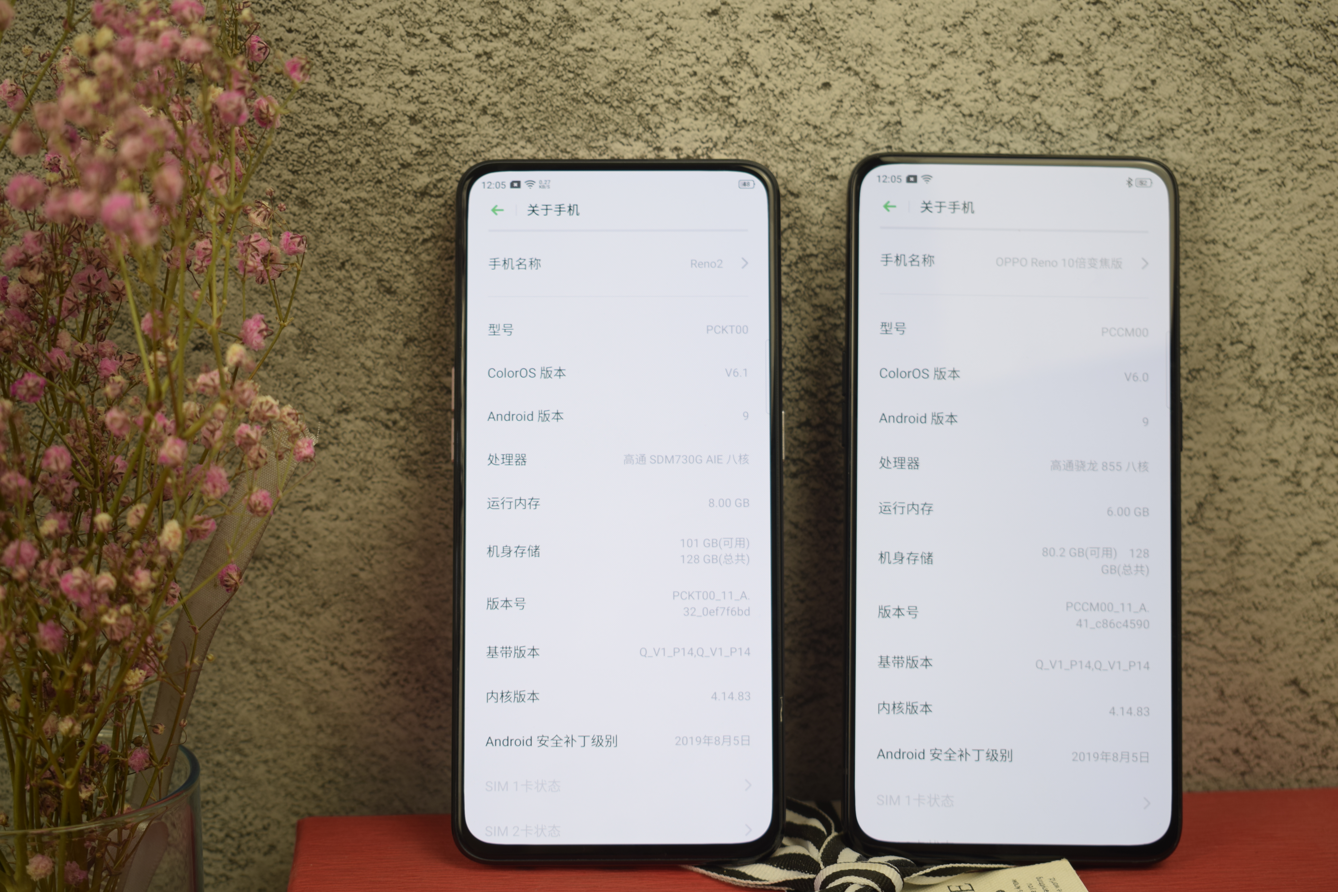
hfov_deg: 33.4
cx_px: 669
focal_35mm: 60
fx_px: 2230
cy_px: 446
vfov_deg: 22.6
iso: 100
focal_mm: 40
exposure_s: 1/30
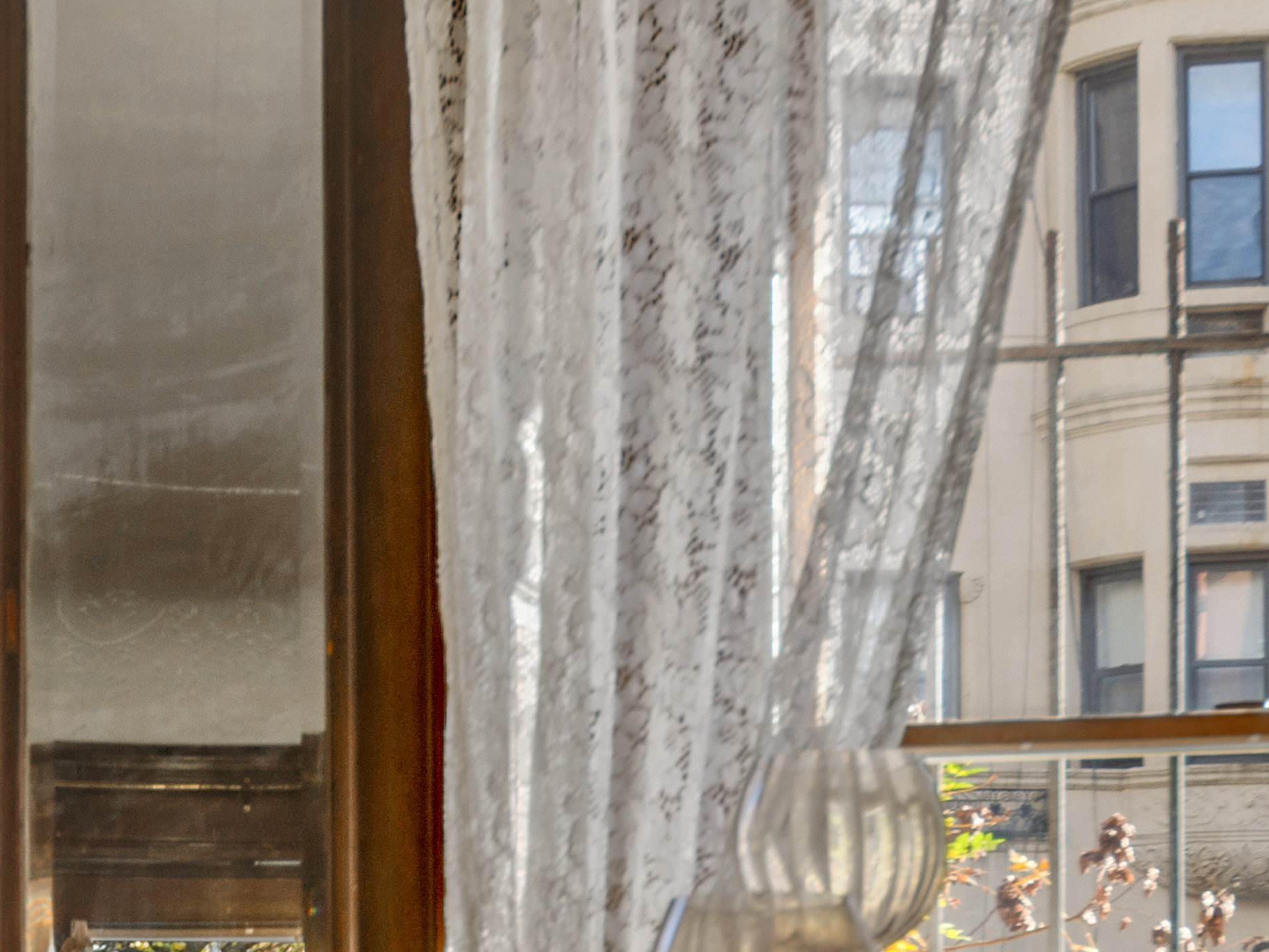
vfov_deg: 12.9
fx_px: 4069
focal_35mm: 111
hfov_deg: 17.5
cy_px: 1258
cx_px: 185
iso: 100
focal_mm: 24
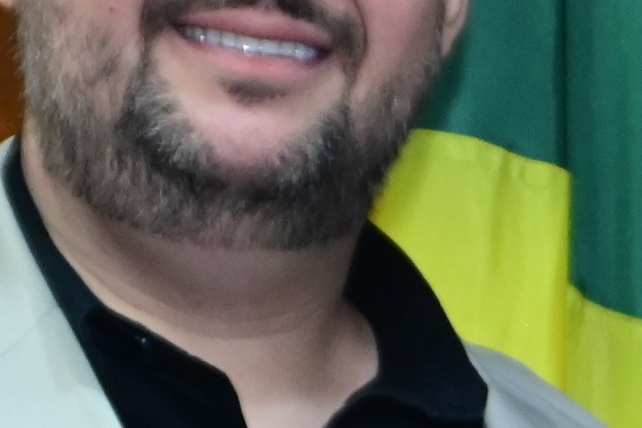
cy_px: 653
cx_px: 594
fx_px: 7706
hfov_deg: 4.8
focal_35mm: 432
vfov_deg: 3.2
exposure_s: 1/125
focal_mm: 70
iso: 3200
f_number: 6.3
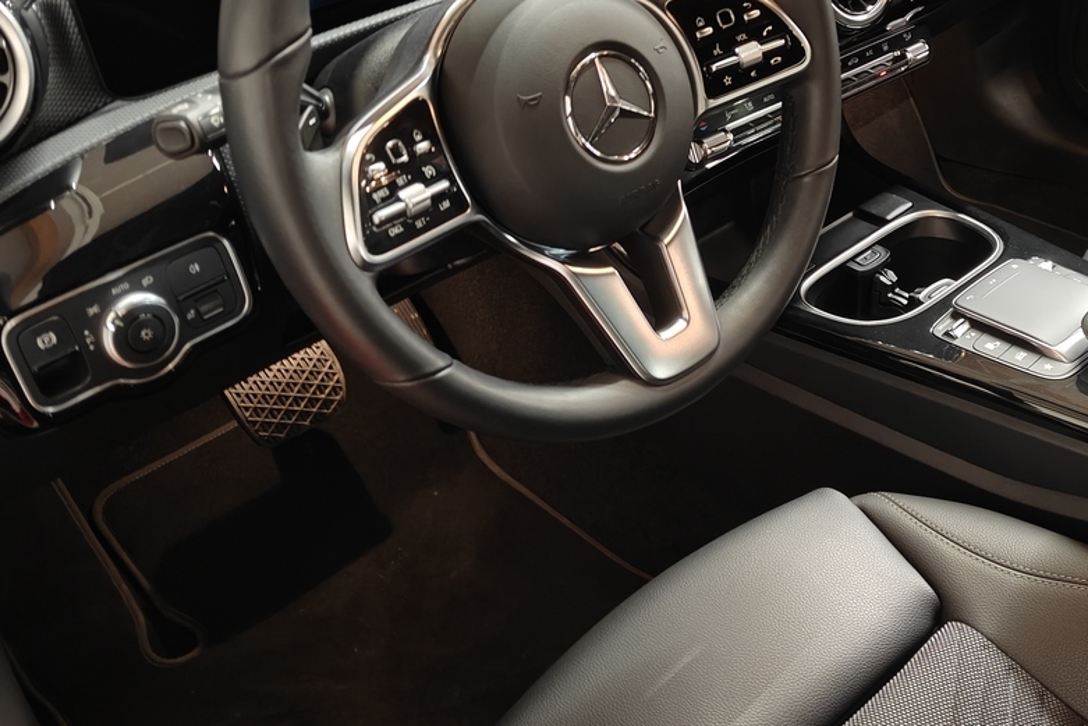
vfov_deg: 29.2
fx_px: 1390
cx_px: 784
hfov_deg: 41.7
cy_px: 320
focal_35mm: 46
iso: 160
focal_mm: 5.59
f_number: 1.8
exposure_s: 1/27
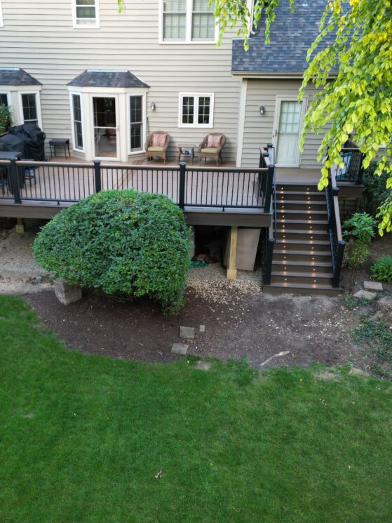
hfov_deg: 42.8
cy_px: 260
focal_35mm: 33
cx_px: 163
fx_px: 498
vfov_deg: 55.3
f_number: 1.7
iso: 100
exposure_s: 1/25
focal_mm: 6.72
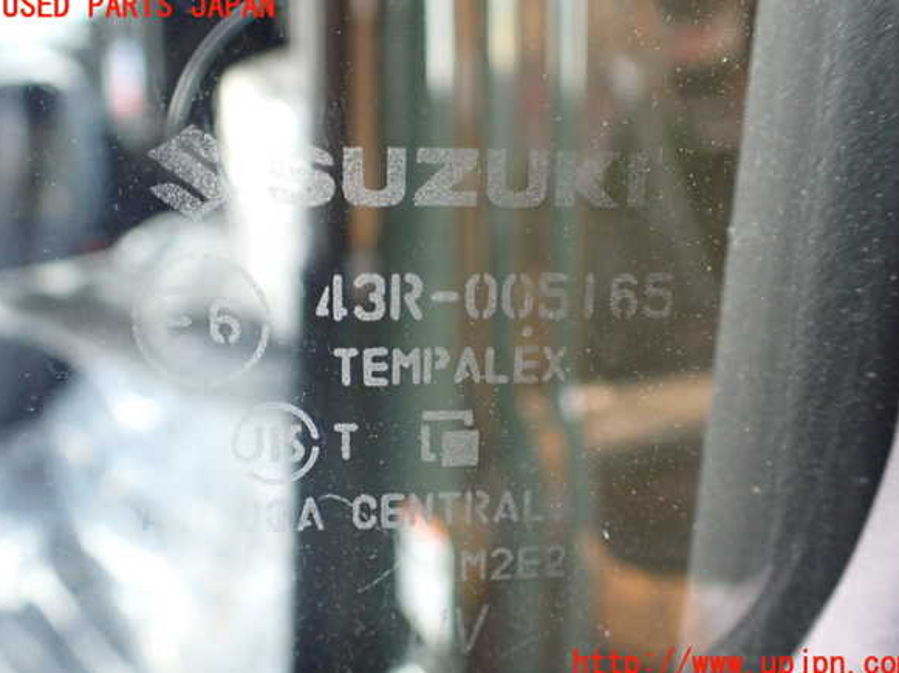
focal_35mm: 31
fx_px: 805
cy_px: 336
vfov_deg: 45.4
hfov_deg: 58.4
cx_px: 458
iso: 800
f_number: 2.3
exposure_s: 1/125
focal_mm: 5.4
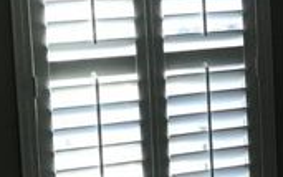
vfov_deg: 10.7
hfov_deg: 16.4
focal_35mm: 122
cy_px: 46
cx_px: 337
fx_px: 941
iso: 20
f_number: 1.8
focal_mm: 3.99
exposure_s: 1/121
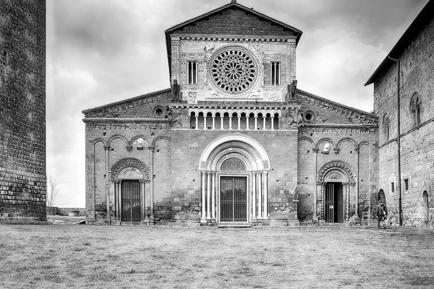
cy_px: 144
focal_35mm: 34
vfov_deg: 38.9
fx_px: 410
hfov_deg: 55.8
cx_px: 217
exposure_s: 1/250
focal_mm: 22.7
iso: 200
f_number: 5.6
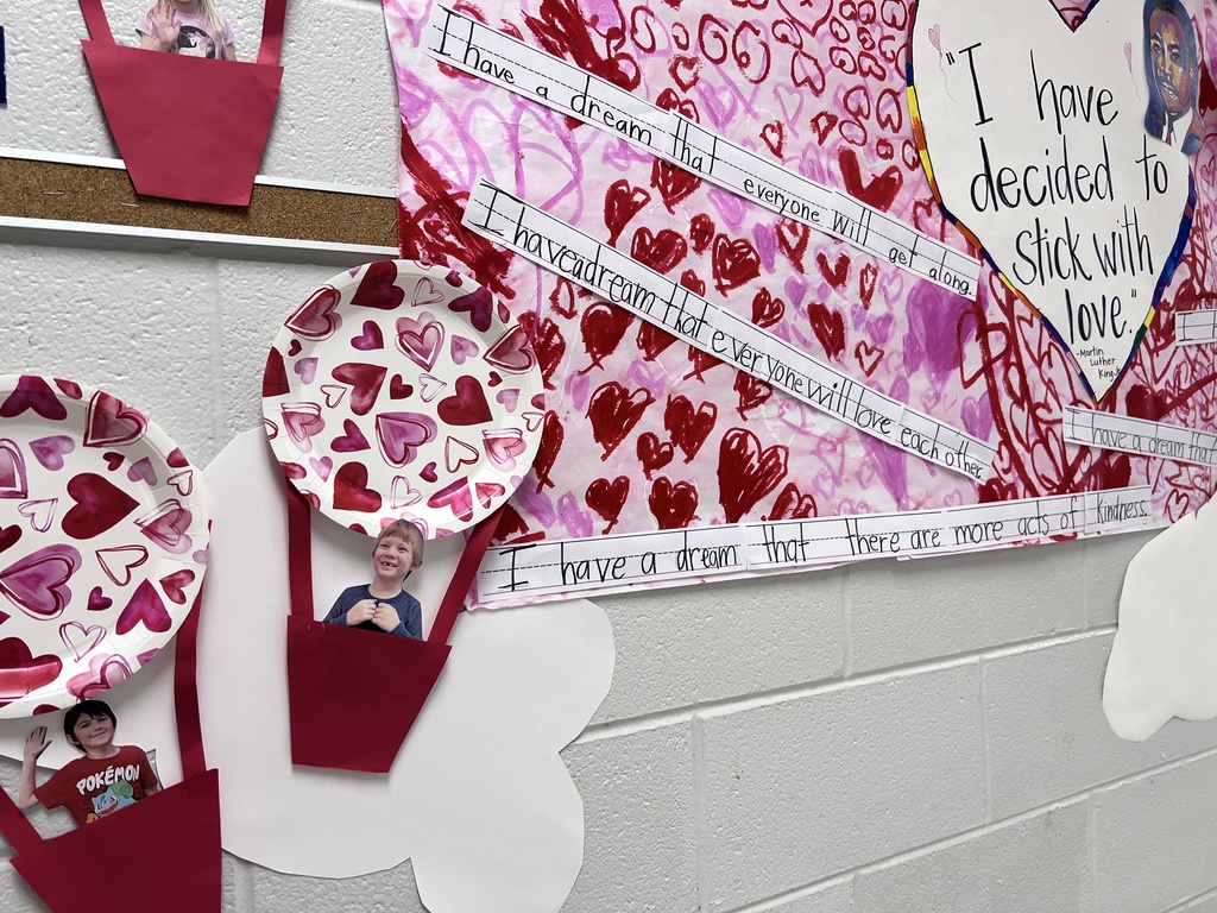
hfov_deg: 67.3
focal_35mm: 26
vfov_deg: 53.1
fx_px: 914
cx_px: 608
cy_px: 456
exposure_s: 1/120
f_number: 1.5
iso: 100
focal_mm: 5.7
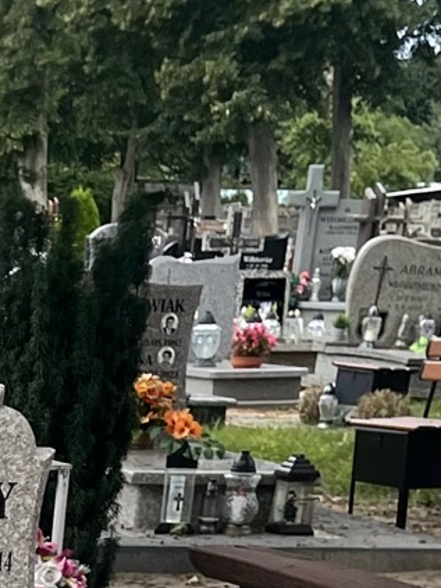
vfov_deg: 14.0
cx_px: -422
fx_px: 2141
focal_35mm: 126
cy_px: 1027
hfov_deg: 10.8
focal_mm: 5.1
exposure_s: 1/668
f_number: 1.6
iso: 50
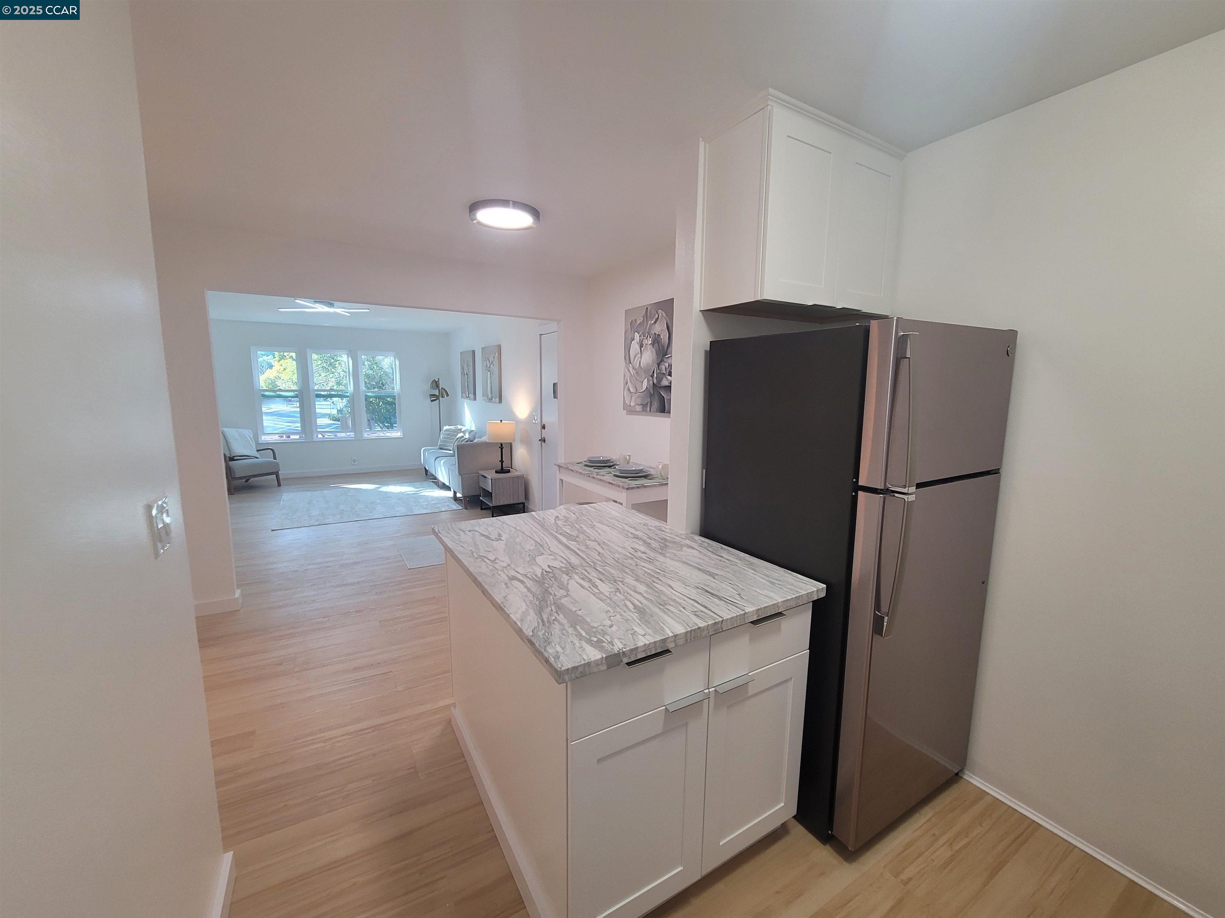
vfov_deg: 89.9
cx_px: 612
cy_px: 459
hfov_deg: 106.2
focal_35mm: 13
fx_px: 460
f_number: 2.2
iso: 125
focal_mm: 2.2
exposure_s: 1/60
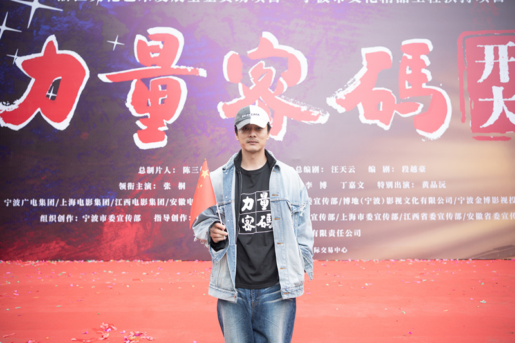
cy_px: 172
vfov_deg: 37.8
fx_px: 501
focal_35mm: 35
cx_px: 258
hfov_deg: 54.4
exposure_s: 1/125
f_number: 3.5
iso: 200
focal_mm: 35
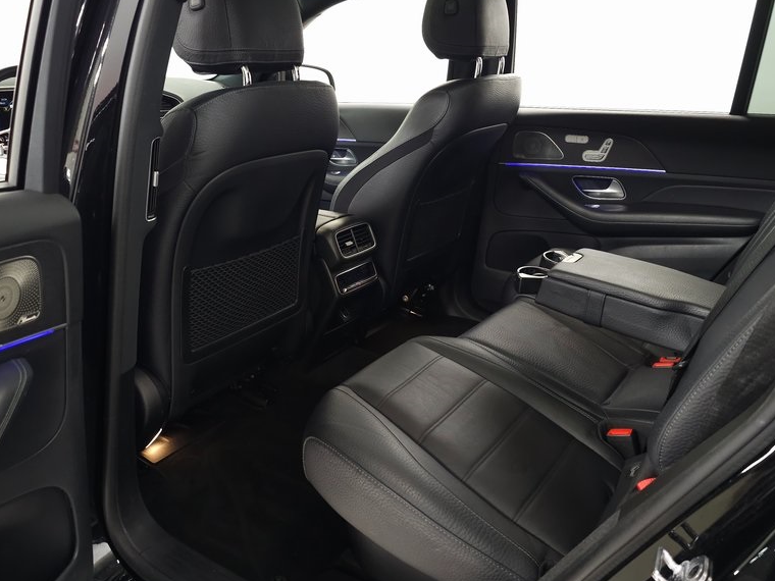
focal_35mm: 31
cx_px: 356
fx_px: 694
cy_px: 250
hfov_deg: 58.3
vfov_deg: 45.3
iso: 250
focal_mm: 6.3
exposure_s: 1/60
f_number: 1.7
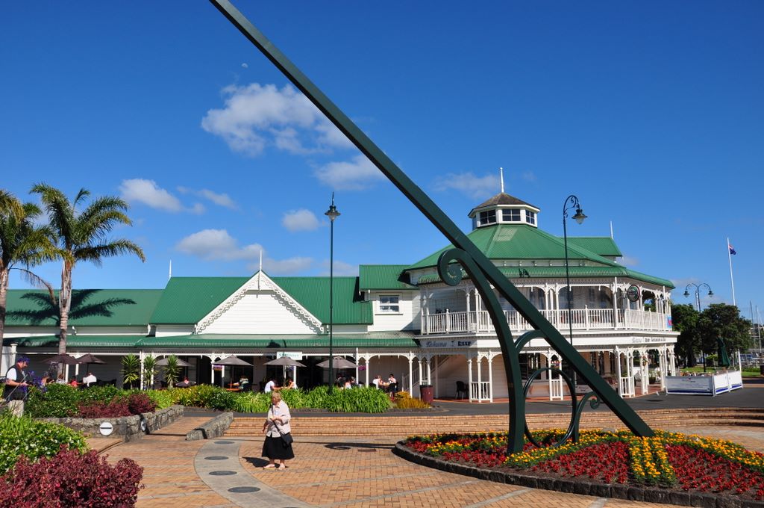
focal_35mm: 27
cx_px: 382
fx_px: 572
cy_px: 254
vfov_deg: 47.8
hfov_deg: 67.4
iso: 200
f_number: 11
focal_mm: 18
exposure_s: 1/400
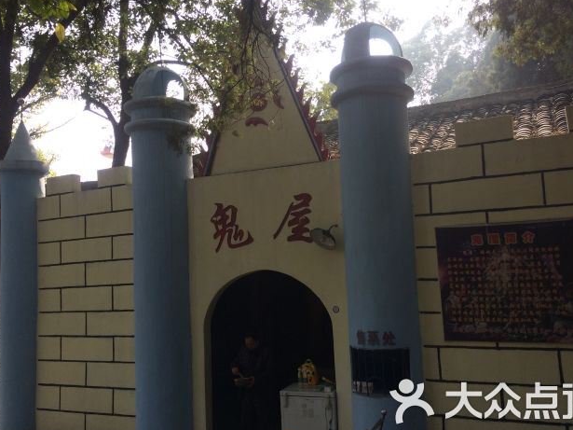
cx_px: 297
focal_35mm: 33
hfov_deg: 55.3
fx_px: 546
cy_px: 205
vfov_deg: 42.9
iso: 32
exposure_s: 1/383
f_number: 2.2
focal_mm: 4.15
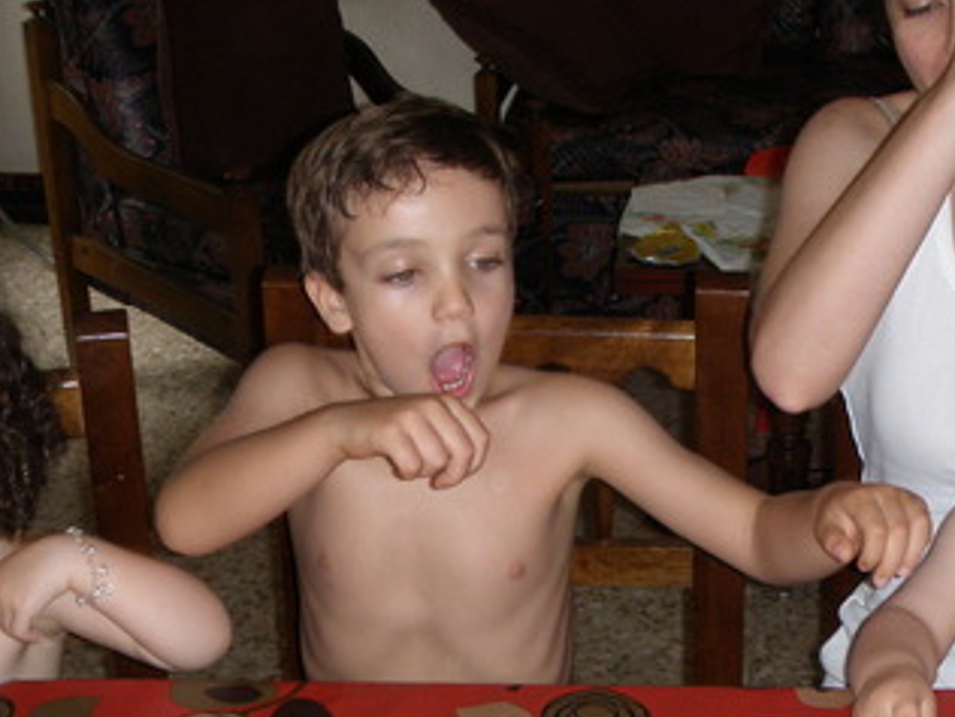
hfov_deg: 25.2
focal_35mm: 77
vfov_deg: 19.1
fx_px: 2124
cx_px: 632
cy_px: 487
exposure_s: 1/30
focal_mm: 6.7
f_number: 3.5
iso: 160
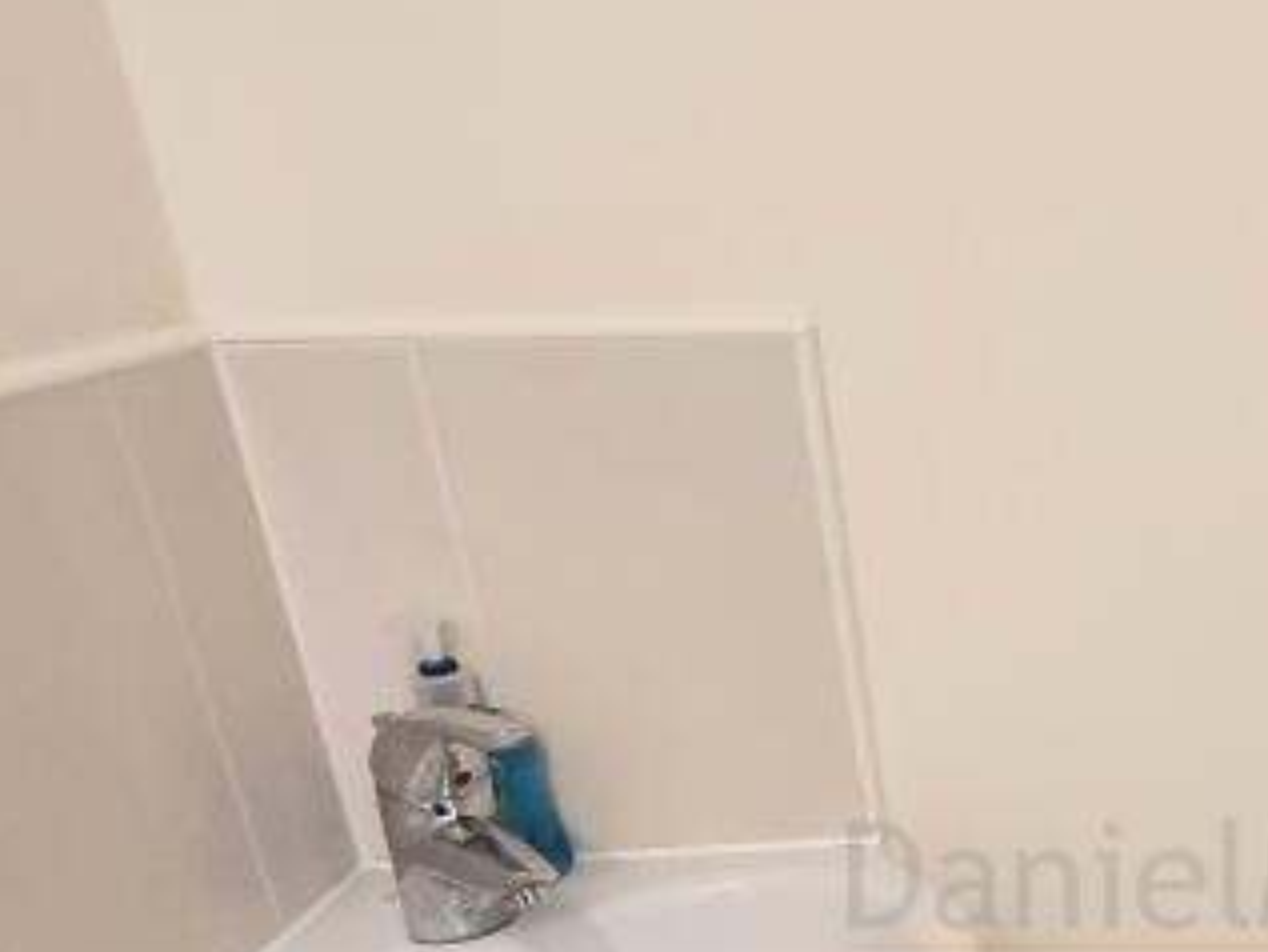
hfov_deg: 38.5
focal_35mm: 42
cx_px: 1332
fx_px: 1539
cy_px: 908
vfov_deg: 32.2
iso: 400
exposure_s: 1/50
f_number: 2.2
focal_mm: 2.2
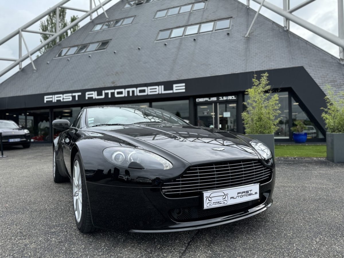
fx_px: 239
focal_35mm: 24
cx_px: 172
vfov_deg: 56.8
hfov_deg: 71.6
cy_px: 129
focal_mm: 6.76
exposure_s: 1/1721
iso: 80
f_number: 1.78
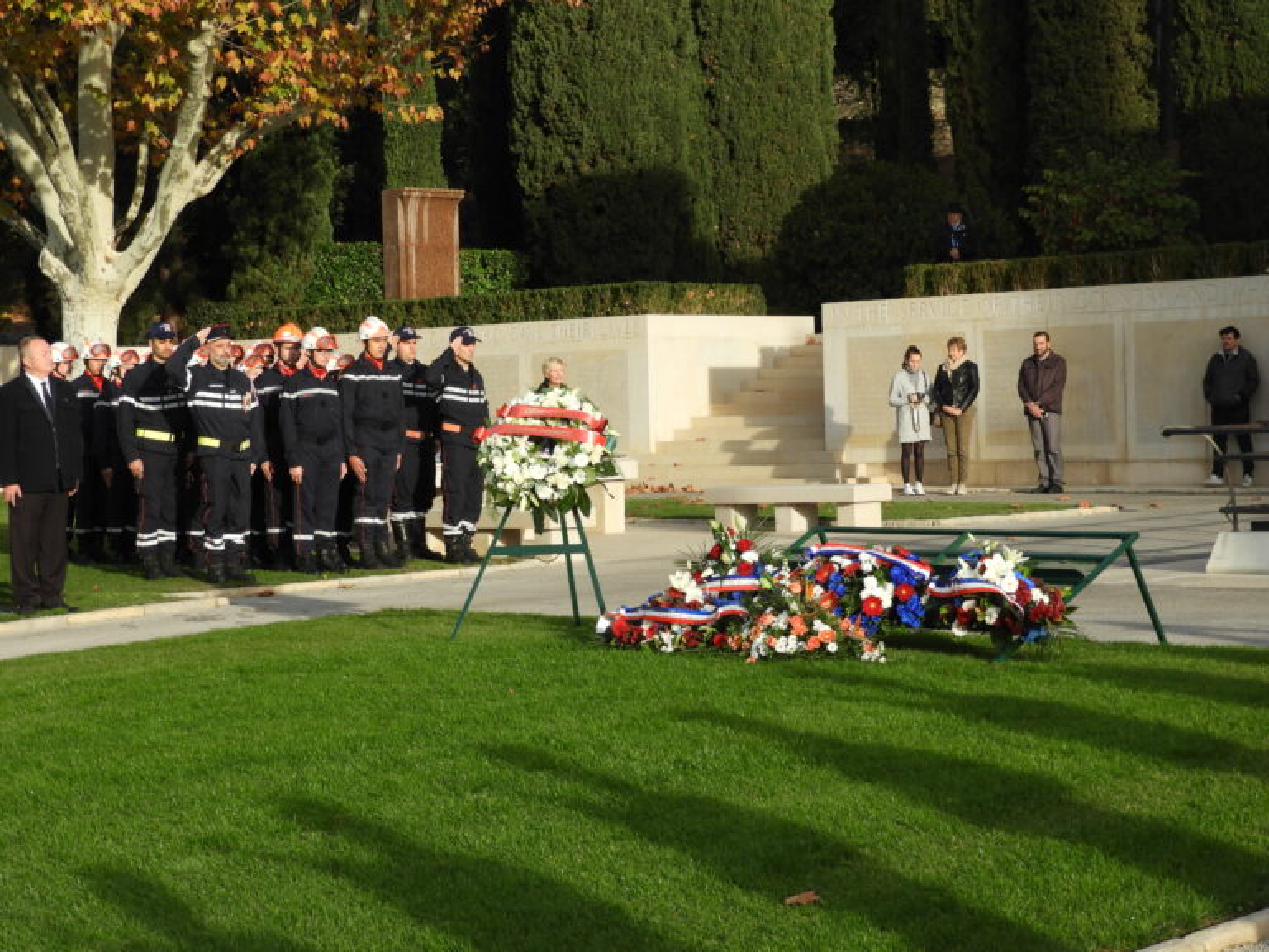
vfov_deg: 18.4
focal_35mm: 80
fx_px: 2933
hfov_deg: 24.4
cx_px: 634
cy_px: 476
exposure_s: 1/400
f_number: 4.5
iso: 100
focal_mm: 14.3
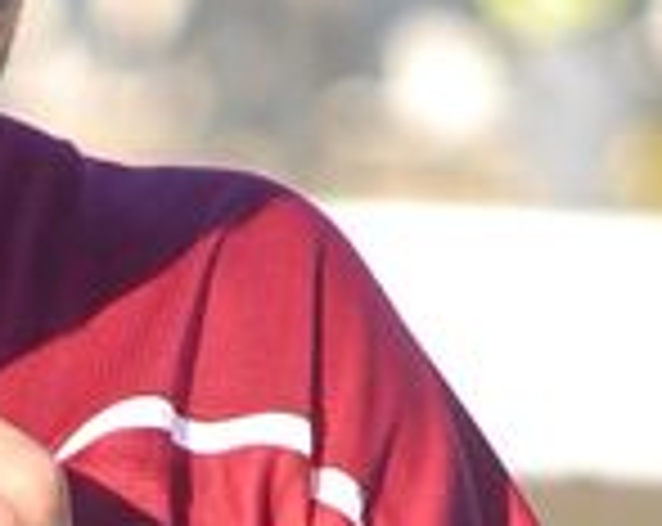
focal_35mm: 1157
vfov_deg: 1.3
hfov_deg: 1.7
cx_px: -106
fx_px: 22624
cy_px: 207
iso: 800
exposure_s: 1/640
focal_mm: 200
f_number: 5.6
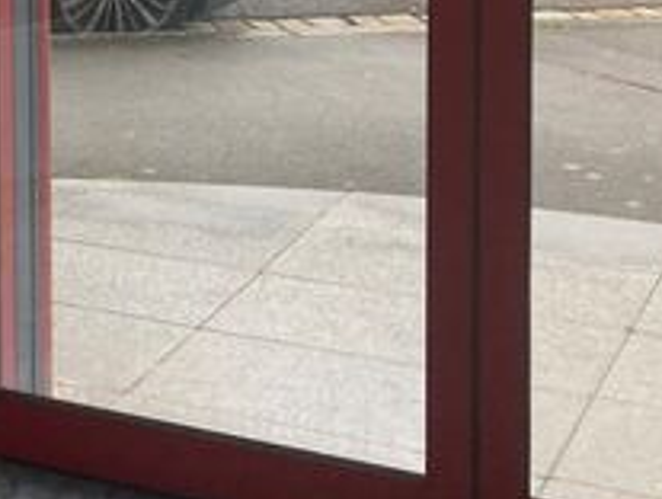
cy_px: -250
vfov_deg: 13.0
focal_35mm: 108
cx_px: -377
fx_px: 2069
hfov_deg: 16.3
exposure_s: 1/241
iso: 20
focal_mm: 3.99
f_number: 1.8
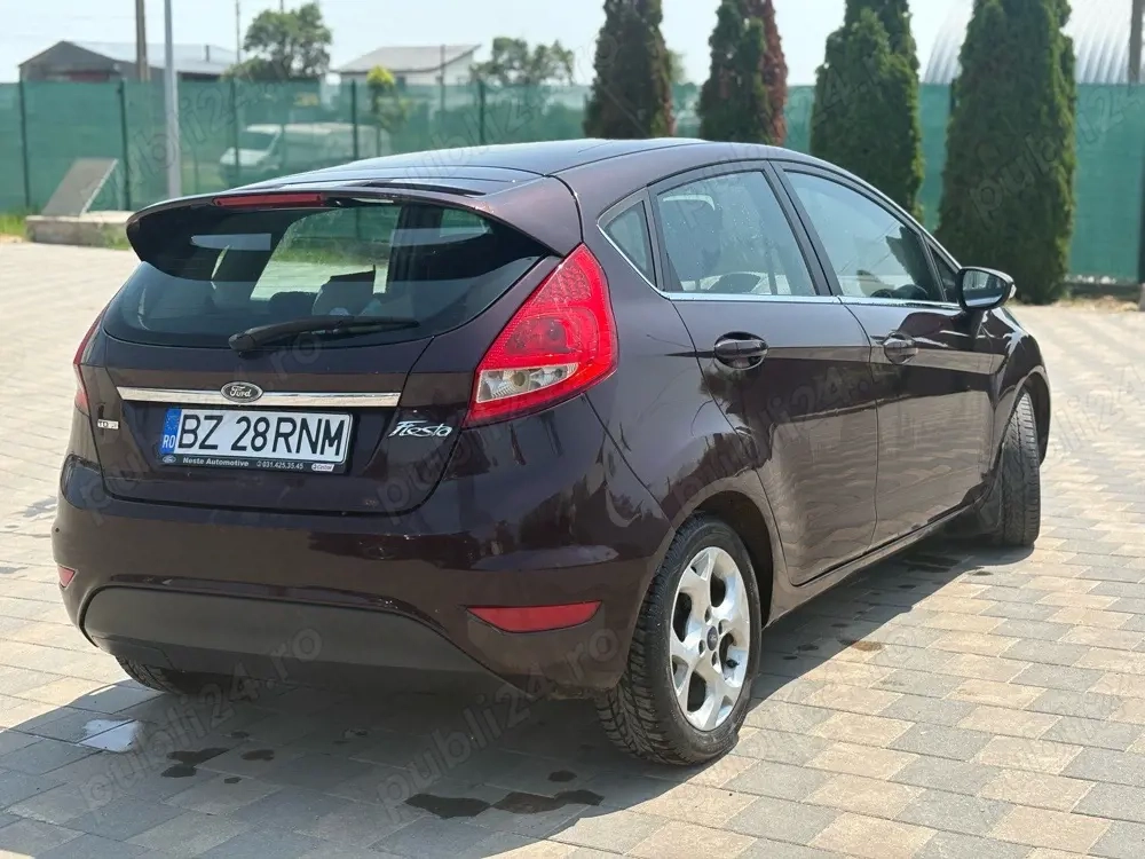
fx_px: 1720
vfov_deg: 28.0
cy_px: 430
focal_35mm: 52
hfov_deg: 36.8
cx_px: 572
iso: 50
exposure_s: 1/1957
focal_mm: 5.96
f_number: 1.6
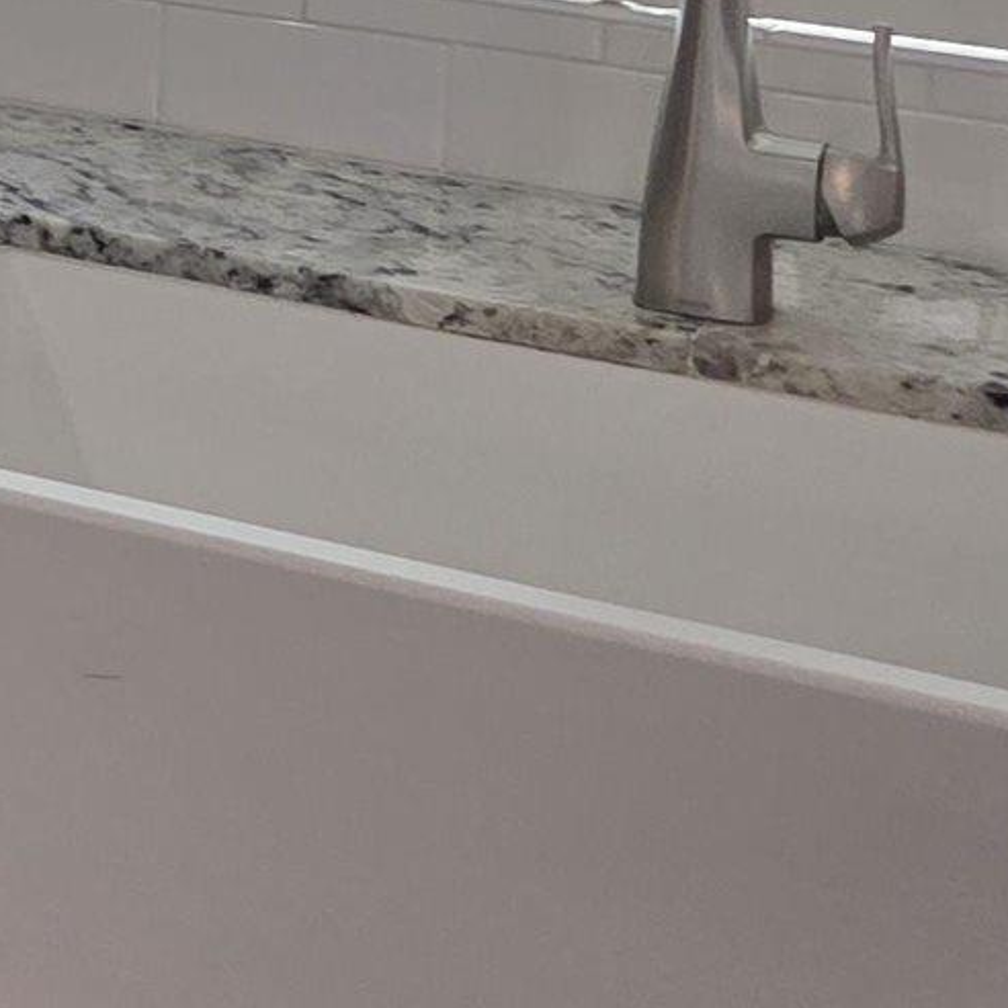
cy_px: -629
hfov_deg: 10.3
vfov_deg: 12.8
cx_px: -1957
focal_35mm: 127
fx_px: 4184
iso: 125
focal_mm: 6.3
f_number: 1.7
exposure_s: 1/90.1
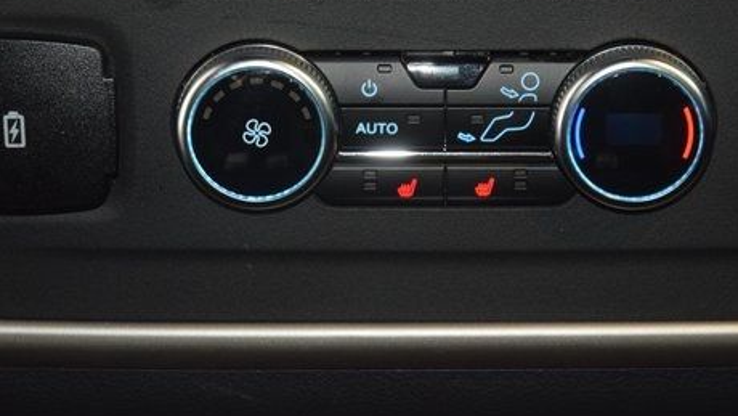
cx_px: 449
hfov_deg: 14.0
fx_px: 2995
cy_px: 139
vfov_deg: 7.9
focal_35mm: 153
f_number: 4.5
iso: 1400
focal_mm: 70
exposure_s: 1/5
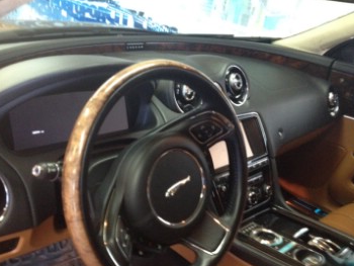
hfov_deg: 46.7
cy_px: 151
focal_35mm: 40
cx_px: 162
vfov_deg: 35.9
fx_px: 409
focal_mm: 4.28
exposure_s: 1/17
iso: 400
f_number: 2.4
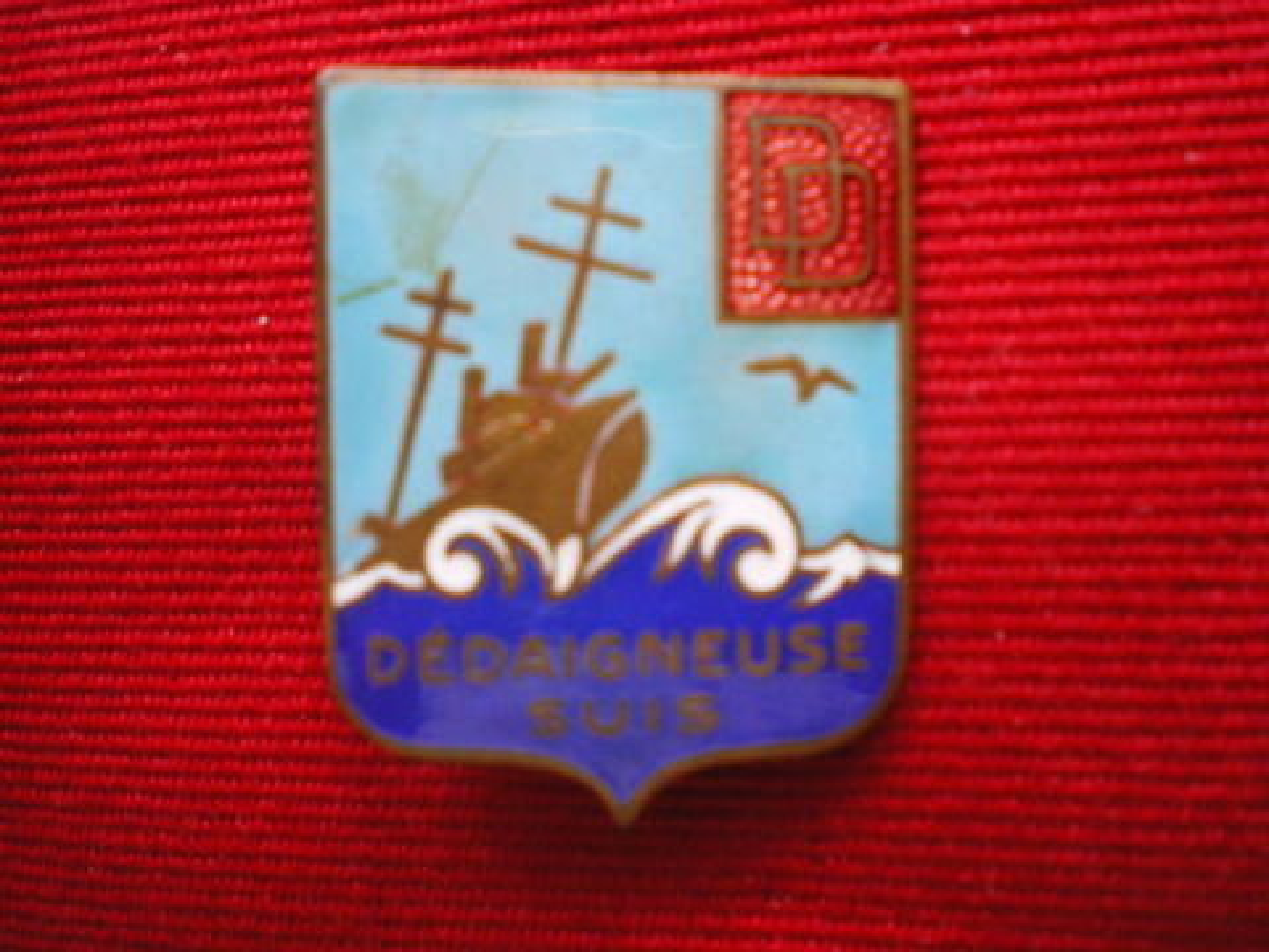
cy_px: 476
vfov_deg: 37.7
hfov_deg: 49.0
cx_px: 634
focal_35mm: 38
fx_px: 1393
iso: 400
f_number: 3.1
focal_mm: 6.3
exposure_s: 1/40
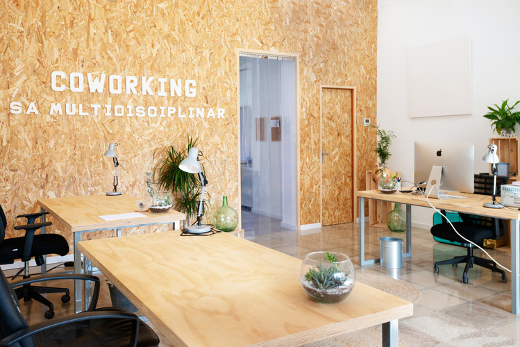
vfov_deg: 41.1
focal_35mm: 32
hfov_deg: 58.7
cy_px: 174
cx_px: 260
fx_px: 462
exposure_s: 1/160
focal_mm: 32
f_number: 7.1
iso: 640
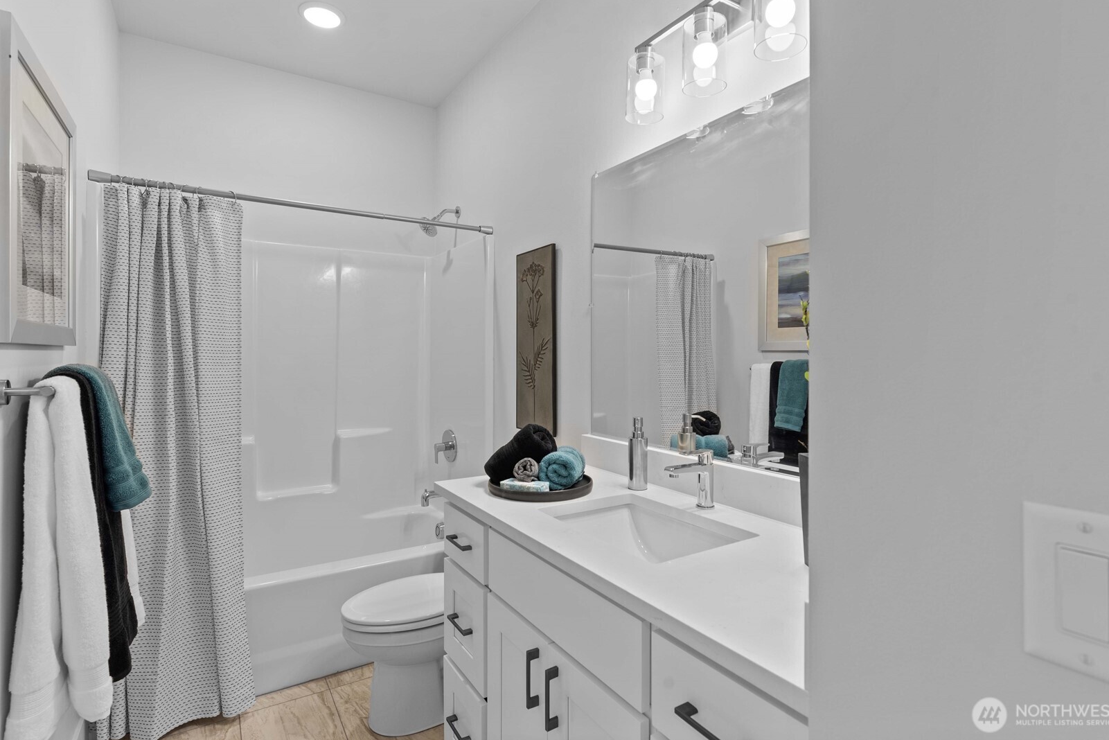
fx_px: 555
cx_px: 554
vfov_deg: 67.4
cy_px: 350
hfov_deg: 90.0
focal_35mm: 18
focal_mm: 17
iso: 200
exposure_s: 1/6
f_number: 7.1
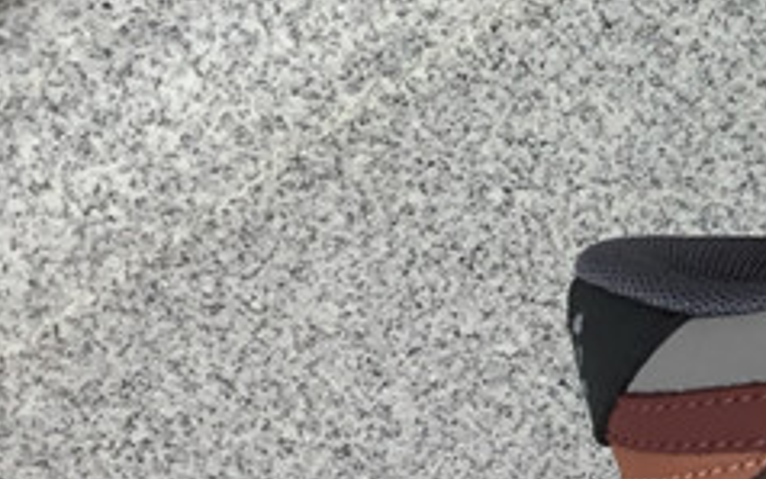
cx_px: 1361
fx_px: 2590
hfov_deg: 14.8
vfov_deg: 10.5
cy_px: 47
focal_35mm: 124
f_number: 2.4
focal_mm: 3.3
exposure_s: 1/210
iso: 25
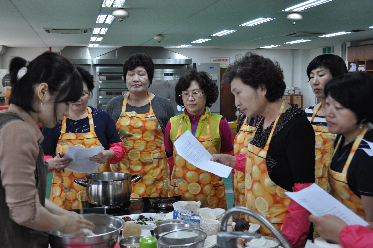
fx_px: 497
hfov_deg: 41.2
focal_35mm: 48
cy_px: 124
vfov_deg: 28.0
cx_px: 186
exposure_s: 1/30
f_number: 5.6
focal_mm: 32
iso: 280
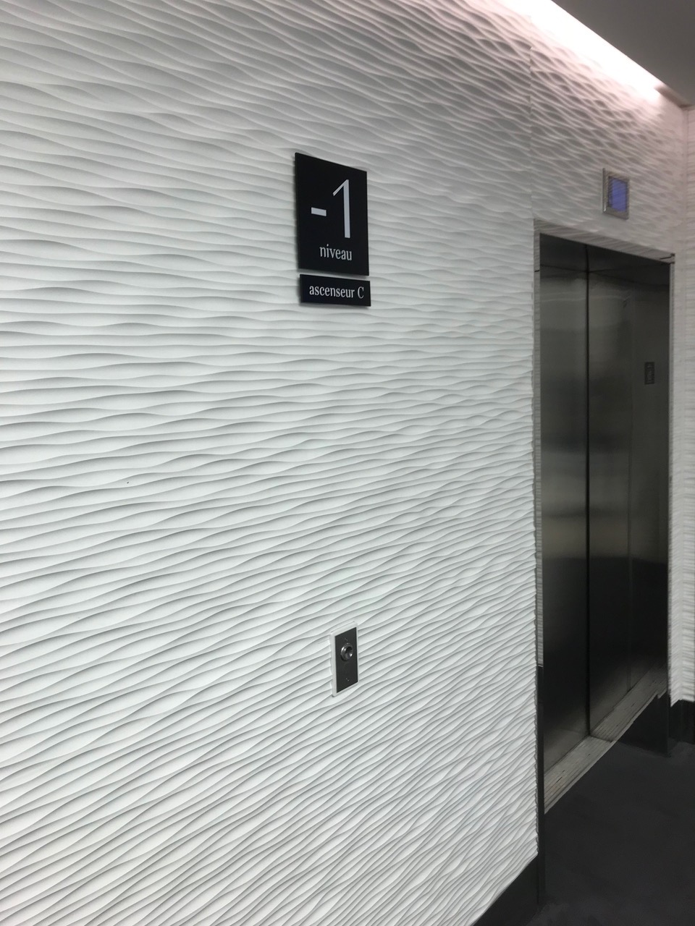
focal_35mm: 28
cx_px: 348
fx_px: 750
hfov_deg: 49.7
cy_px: 463
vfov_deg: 63.4
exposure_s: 1/50
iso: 32
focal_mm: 3.99
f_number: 1.8
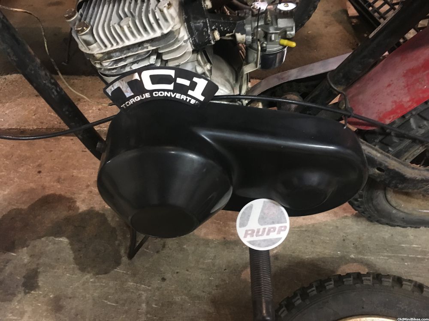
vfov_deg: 48.2
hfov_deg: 61.7
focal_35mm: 29
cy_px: 160
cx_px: 214
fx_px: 359
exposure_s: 1/15
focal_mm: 4.15
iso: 400
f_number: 2.2
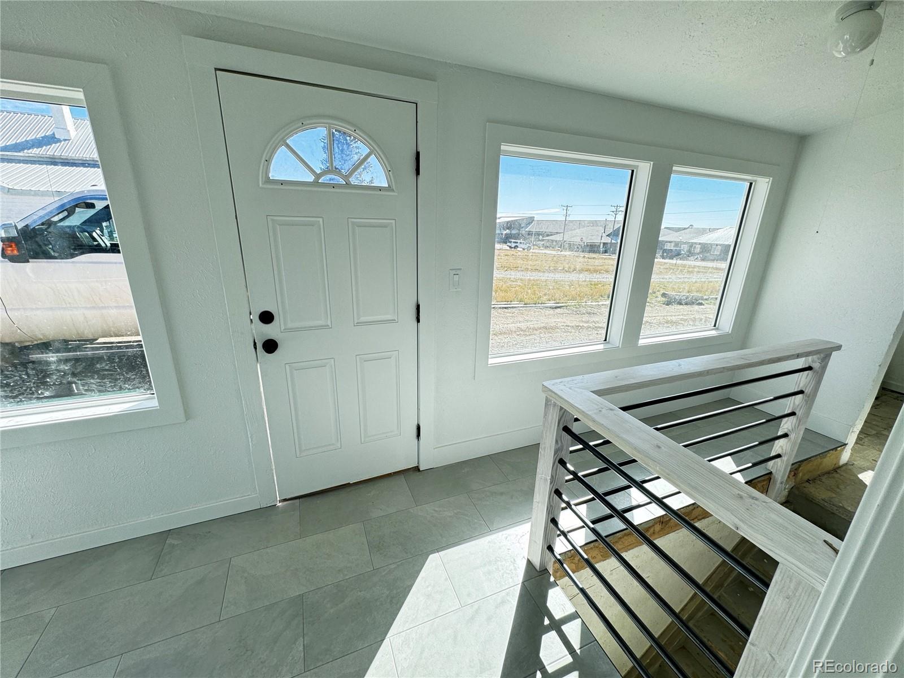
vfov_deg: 85.7
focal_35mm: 14
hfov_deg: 102.1
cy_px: 339
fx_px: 366
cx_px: 452
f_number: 2.2
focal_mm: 2.22
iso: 40
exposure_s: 1/210
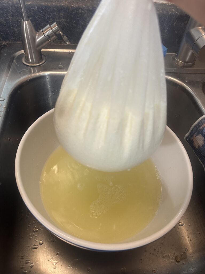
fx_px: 190
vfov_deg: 71.6
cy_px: 137
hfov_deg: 56.8
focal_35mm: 24
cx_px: 102
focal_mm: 6.86
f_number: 1.78
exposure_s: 1/60
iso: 320
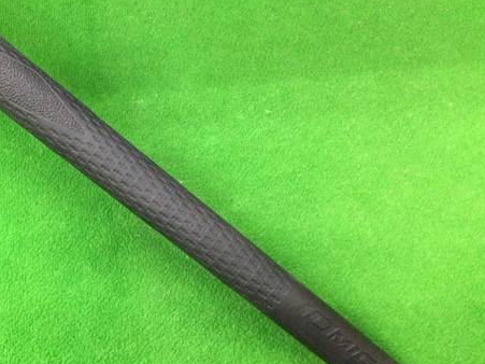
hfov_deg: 42.1
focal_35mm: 44
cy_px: 180
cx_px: 145
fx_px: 616
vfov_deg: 32.9
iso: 160
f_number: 2.4
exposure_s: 1/30
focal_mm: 3.3
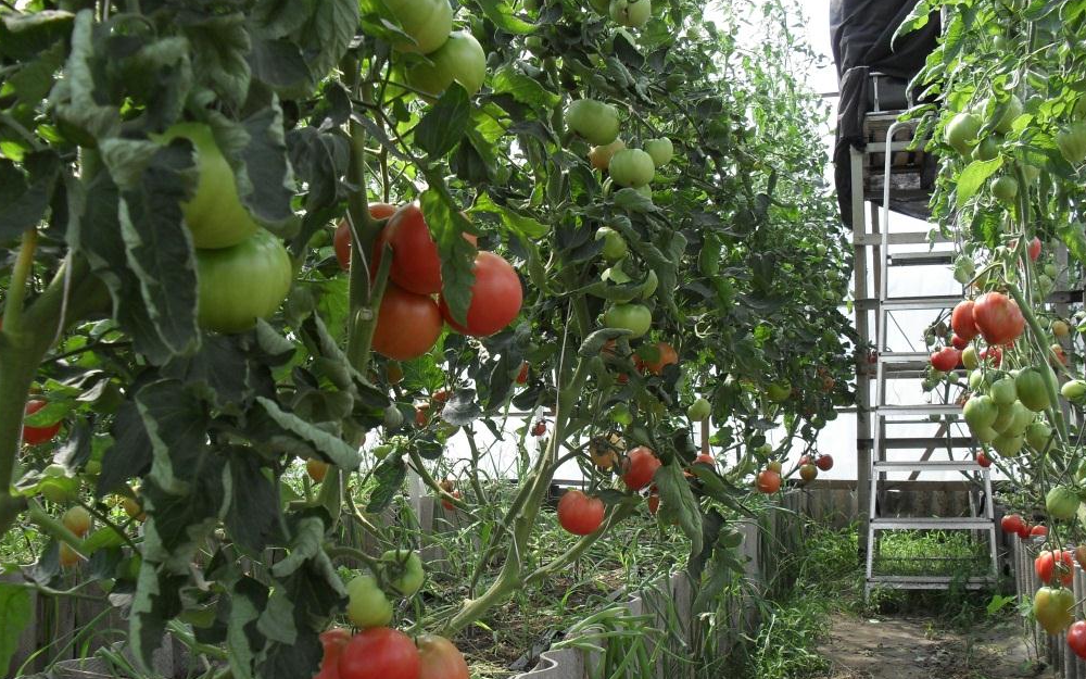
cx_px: 545
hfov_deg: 51.5
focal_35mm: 38
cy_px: 404
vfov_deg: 33.5
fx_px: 1125
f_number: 3.2
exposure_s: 1/250
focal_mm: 6.3
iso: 100
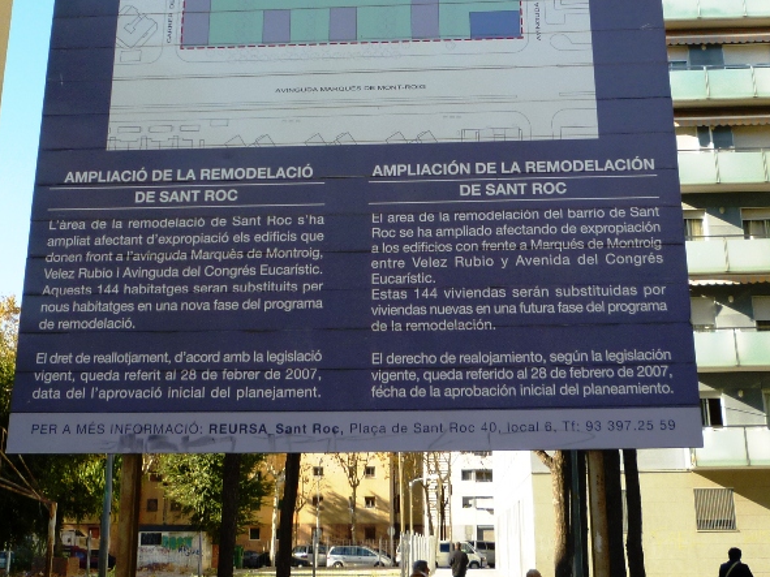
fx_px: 1090
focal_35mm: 49
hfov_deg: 38.9
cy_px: 131
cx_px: 391
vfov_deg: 29.1
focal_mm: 5.2
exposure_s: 1/320
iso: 80
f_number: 3.3
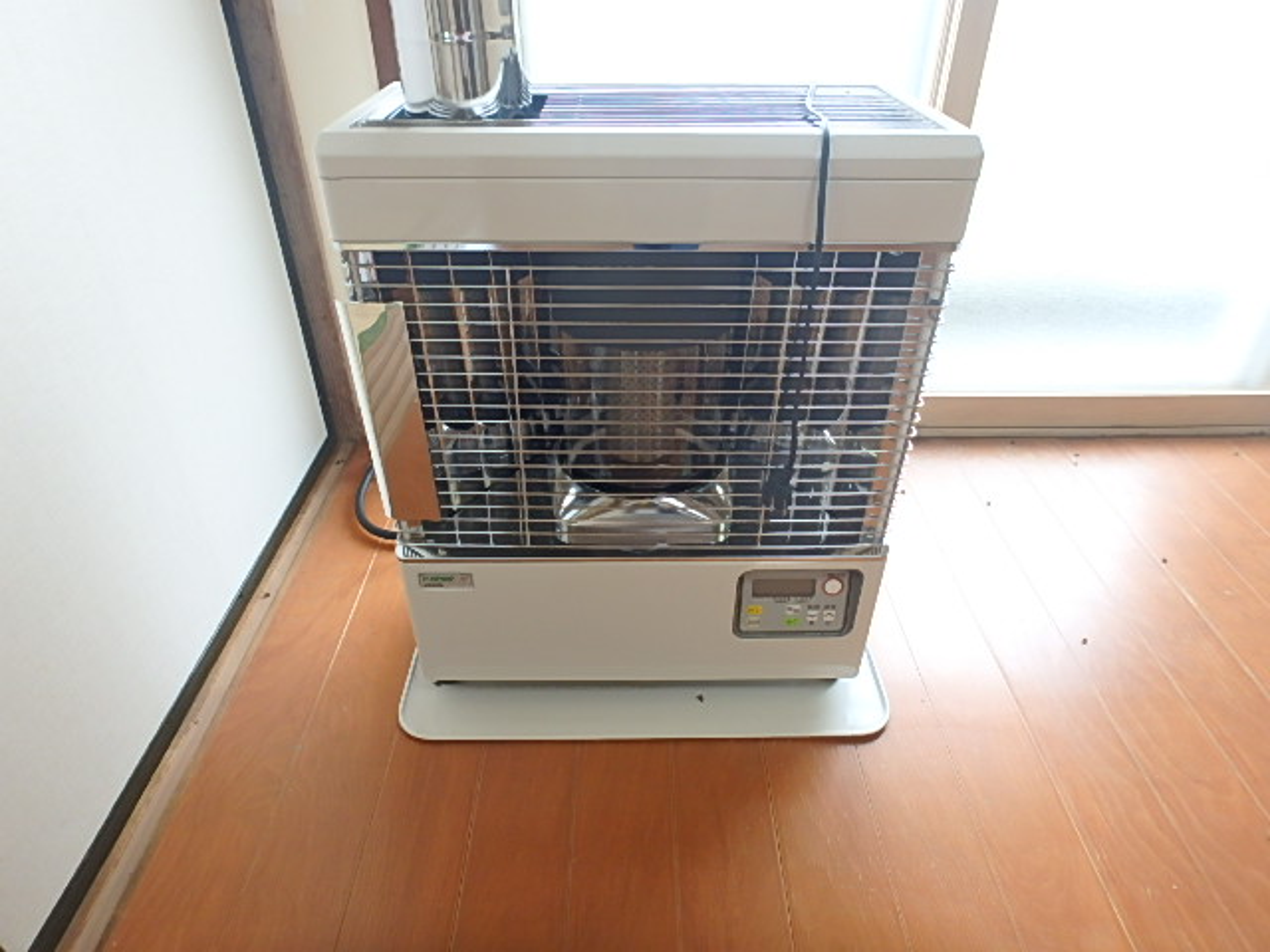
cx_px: 635
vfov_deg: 63.4
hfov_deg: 79.0
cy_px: 476
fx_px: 770
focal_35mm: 21
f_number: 3.5
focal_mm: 3.7
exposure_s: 1/50
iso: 200
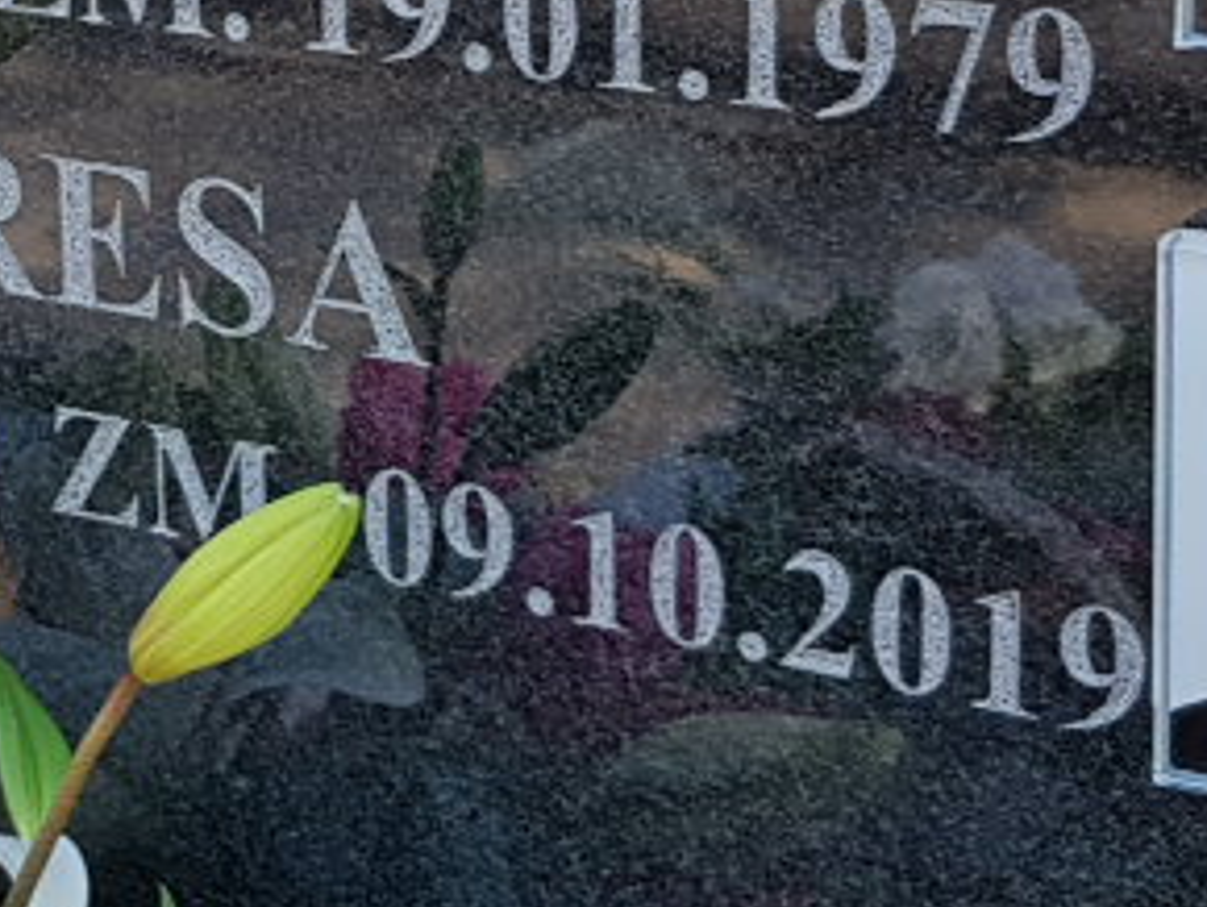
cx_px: 150
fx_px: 3001
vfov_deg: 17.1
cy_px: 241
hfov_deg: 22.3
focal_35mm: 86
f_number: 1.7
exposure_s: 1/319
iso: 40
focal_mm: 4.2
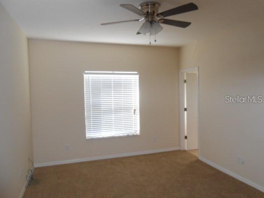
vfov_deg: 53.1
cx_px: 132
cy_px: 99
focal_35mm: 26
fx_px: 198
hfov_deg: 67.3
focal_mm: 4.6
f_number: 3.5
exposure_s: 1/30
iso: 200
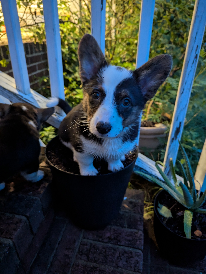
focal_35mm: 24
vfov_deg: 71.6
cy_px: 137
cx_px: 103
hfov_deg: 56.8
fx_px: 190
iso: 836
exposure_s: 1/20
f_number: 1.85
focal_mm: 6.81
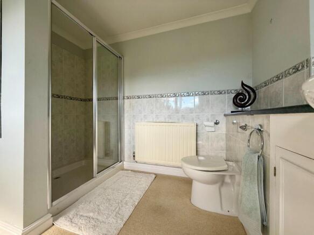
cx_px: 157
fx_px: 127
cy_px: 118
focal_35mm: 14
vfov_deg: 85.7
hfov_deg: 102.1
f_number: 2.2
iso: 40
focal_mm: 2.22
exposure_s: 1/99
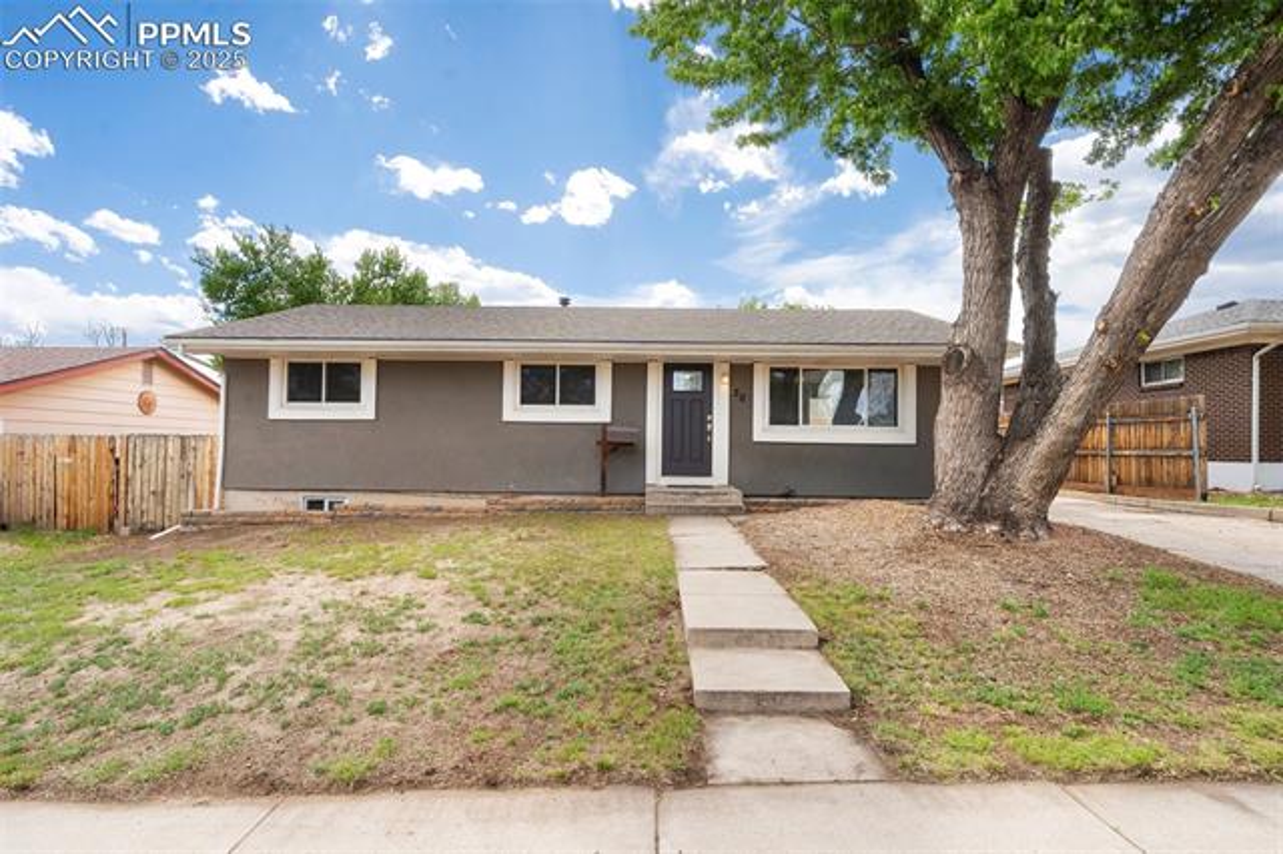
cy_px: 427
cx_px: 642
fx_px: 641
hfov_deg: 90.0
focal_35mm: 18
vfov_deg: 67.3
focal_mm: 18
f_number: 8
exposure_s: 1/200
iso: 200
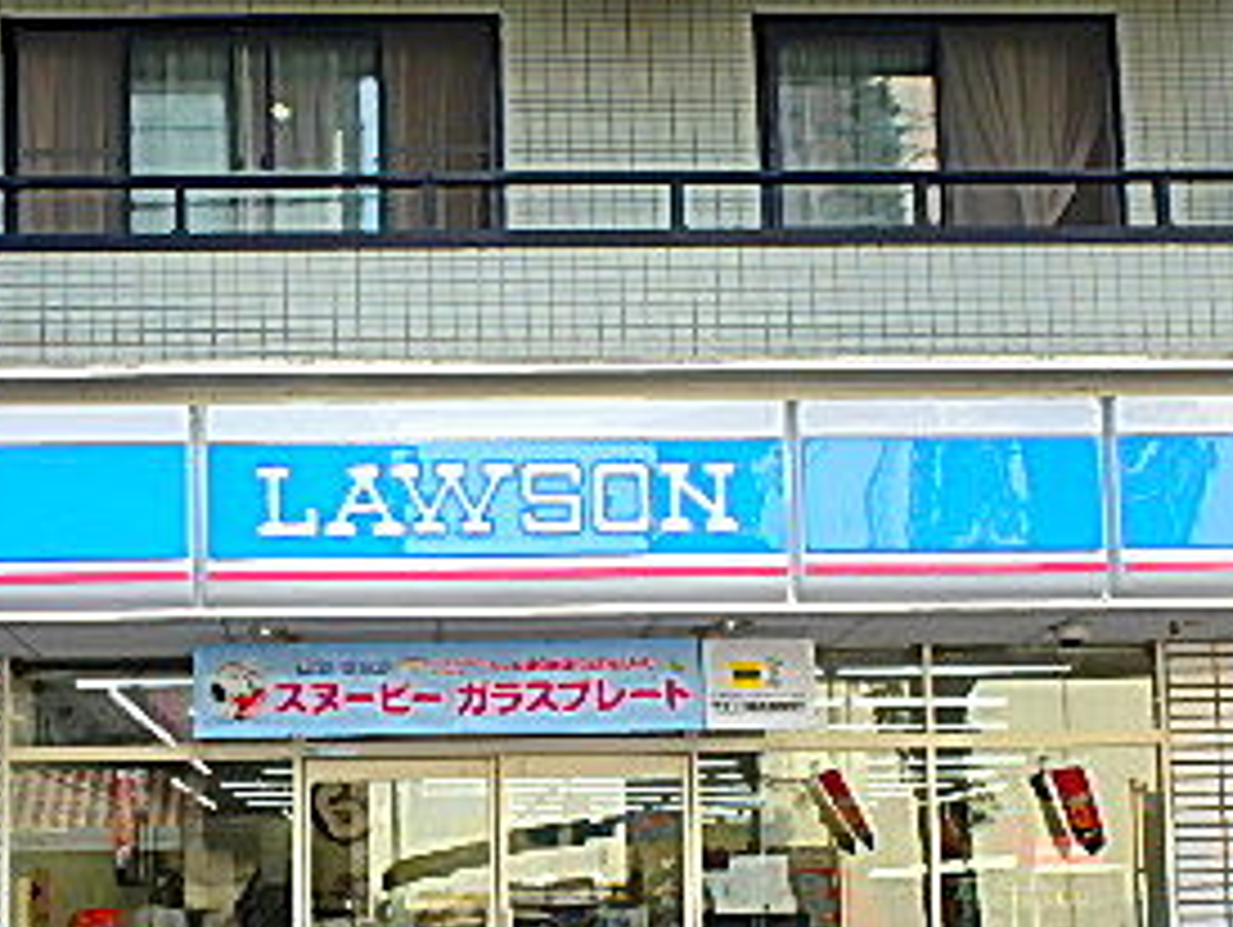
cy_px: 796
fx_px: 1747
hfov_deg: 38.5
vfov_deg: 28.8
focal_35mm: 49
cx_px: 436
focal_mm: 3.7
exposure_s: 1/200
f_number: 3.5
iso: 125
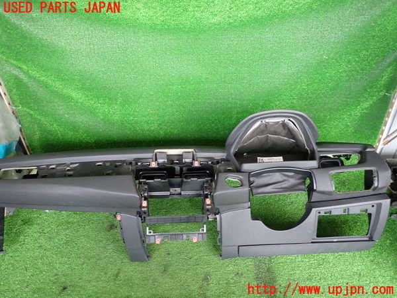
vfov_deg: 54.9
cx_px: 198
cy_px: 149
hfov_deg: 69.4
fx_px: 287
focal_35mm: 25
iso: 200
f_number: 2
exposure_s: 1/50
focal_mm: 4.5
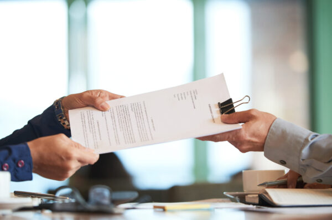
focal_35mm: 165
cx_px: 166
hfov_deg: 12.5
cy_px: 110
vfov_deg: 8.3
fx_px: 1519
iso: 640
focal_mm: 165
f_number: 3.5
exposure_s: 1/160
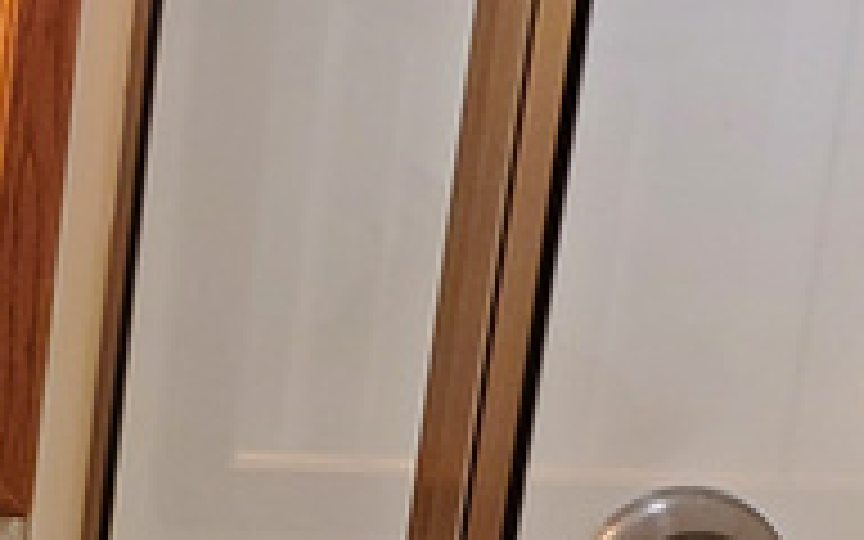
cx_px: 328
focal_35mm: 147
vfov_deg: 8.6
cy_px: 927
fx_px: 3461
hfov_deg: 14.2
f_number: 2.4
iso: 200
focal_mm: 4.3
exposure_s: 1/40
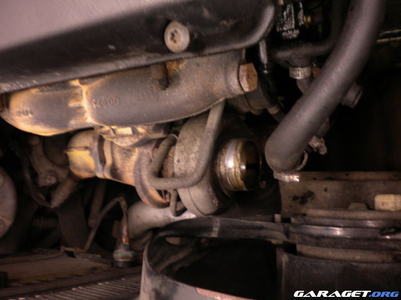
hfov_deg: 52.6
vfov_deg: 40.7
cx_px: 200
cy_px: 150
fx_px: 405
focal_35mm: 35
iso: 80
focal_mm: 6.3
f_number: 3.1
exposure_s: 1/8
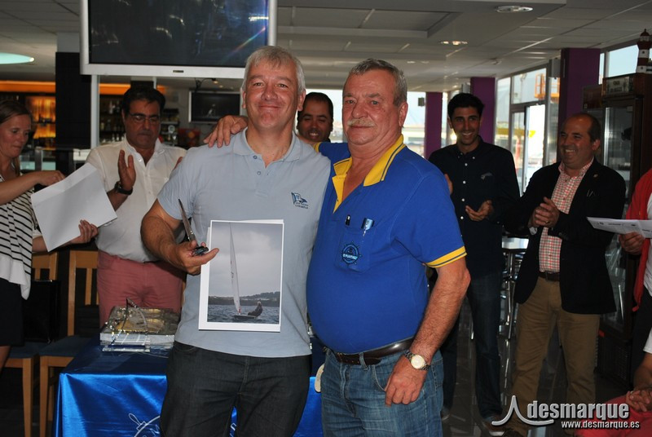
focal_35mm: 52
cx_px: 326
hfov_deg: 37.8
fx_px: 952
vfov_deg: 25.8
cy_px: 218
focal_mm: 35
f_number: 5
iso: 100
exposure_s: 1/60
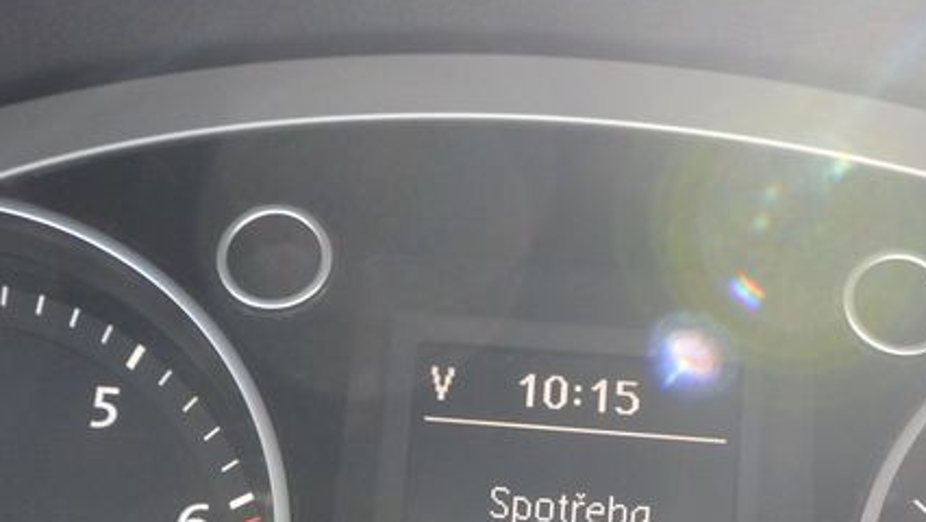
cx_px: 522
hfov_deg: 31.0
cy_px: 577
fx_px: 1670
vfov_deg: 17.2
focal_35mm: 68
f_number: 3.5
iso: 400
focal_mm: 10
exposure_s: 1/125
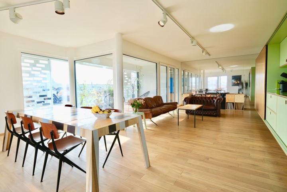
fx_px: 136
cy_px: 96
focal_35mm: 17
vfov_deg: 70.4
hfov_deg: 93.3
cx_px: 144
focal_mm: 11.5
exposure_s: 1/100
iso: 320
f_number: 5
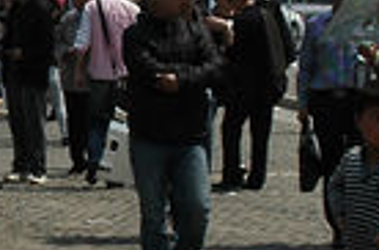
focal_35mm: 209
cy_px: 48
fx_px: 2193
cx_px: -195
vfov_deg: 6.5
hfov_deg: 9.6
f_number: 8
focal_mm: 24
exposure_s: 1/800
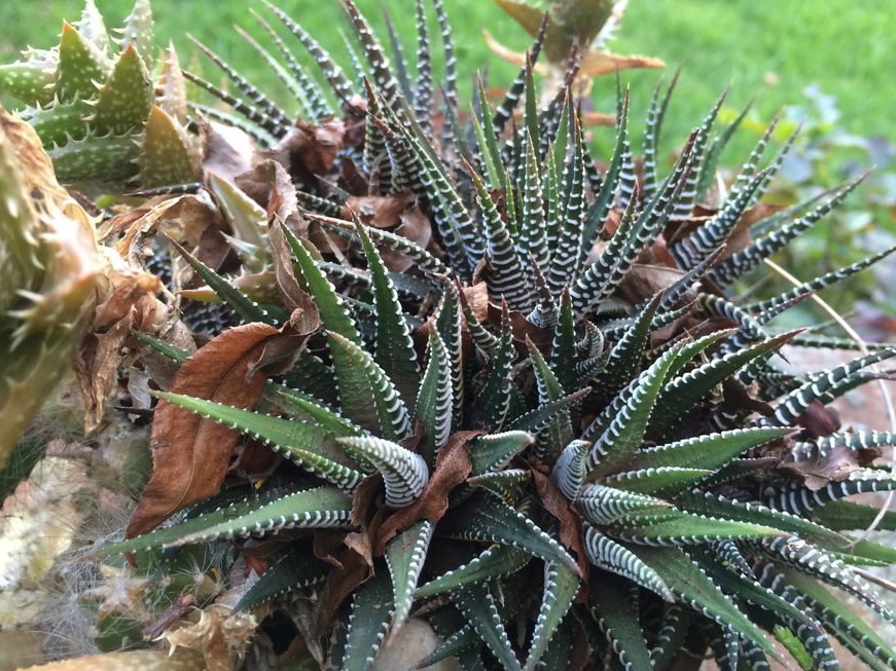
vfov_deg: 45.4
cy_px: 331
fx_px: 802
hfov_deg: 58.3
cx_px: 436
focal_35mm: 31
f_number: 2.2
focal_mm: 4.12
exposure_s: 1/40
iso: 40
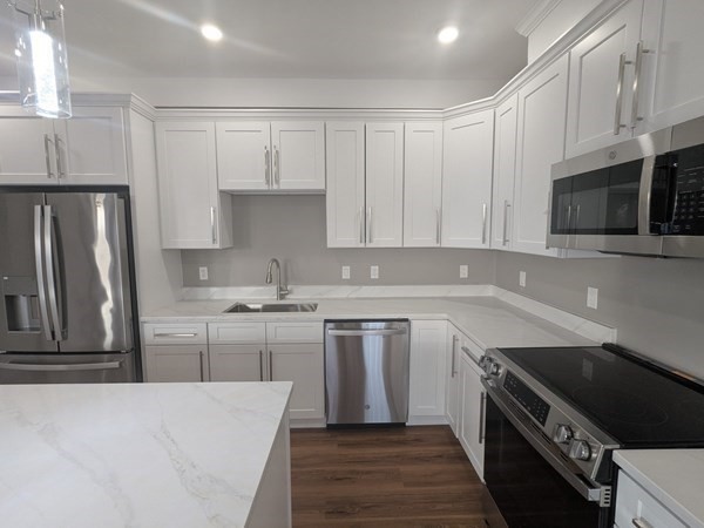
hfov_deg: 94.5
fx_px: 325
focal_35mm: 16
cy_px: 264
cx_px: 352
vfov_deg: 78.1
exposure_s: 1/24
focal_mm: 2.35
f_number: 2.2
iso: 59
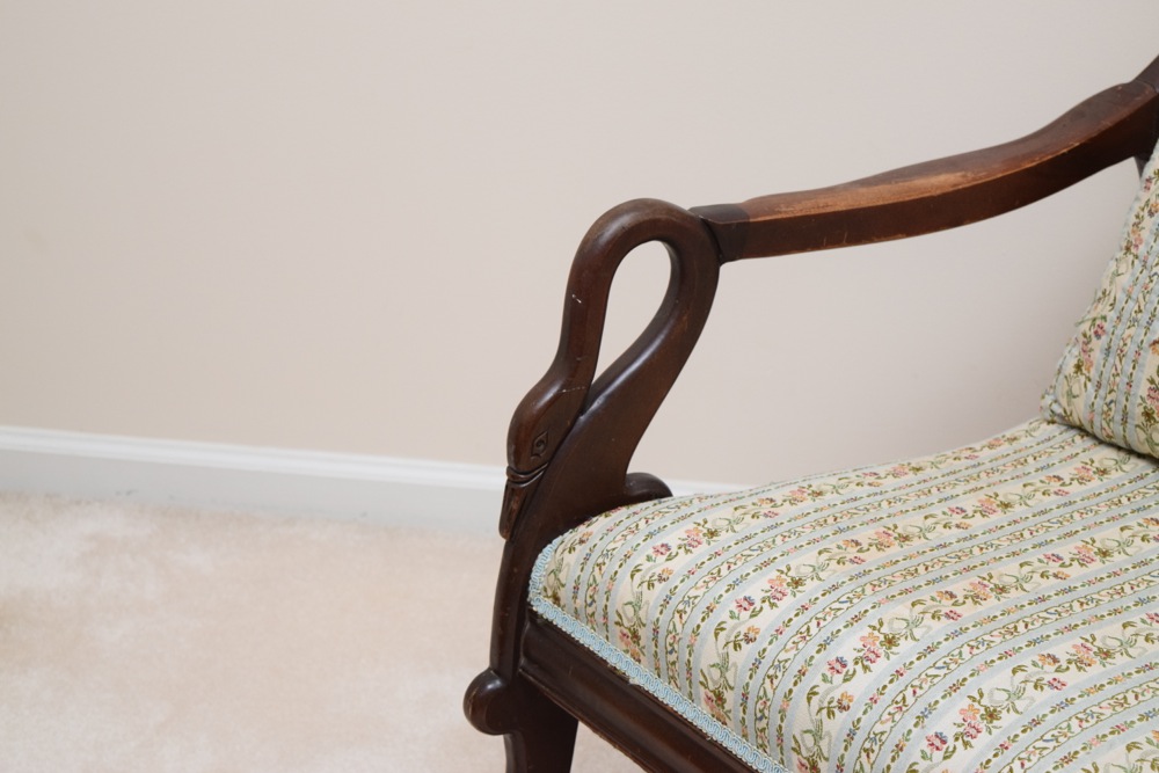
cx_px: 580
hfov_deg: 24.6
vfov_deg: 16.6
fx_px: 2656
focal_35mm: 82
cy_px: 386
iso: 1000
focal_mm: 55
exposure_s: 1/60
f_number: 5.6
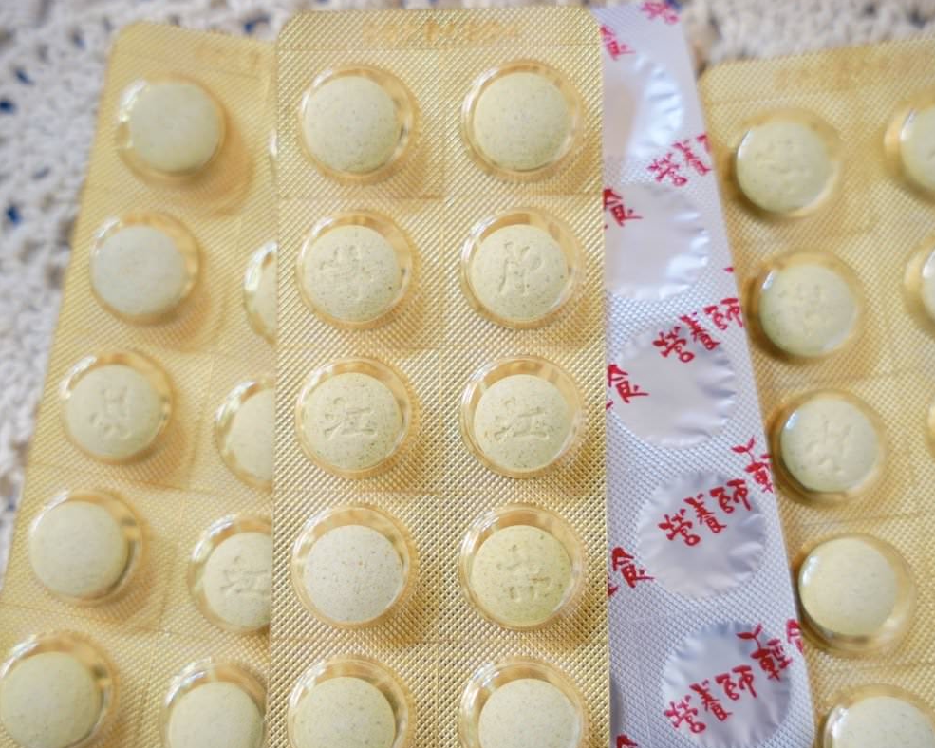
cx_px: 416
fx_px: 1565
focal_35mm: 57
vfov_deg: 26.9
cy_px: 374
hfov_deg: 33.2
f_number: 4
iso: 250
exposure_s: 1/60
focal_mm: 49.5
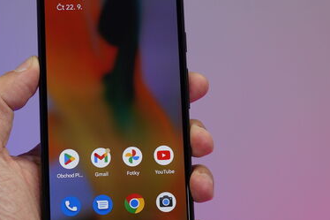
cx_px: 116
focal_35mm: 82
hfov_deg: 24.7
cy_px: 116
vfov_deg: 16.6
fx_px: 751
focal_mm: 50
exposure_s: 1/160
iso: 640
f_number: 7.1
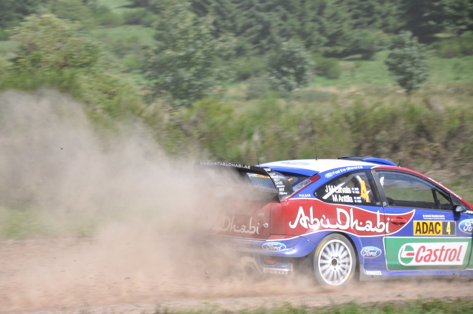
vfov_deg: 7.7
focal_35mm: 178
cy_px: 155
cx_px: 213
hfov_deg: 11.6
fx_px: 2330
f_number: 5.6
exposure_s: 1/500
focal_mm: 105
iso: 200
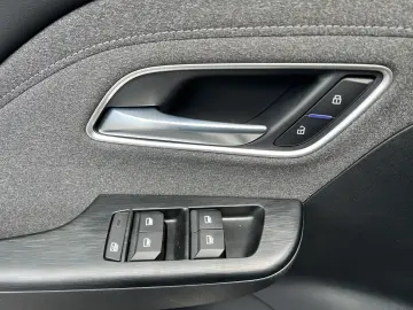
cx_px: 206
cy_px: 155
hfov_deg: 67.3
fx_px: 310
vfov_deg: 53.1
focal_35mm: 26
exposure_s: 1/254
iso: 50
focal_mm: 5.7
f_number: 1.5
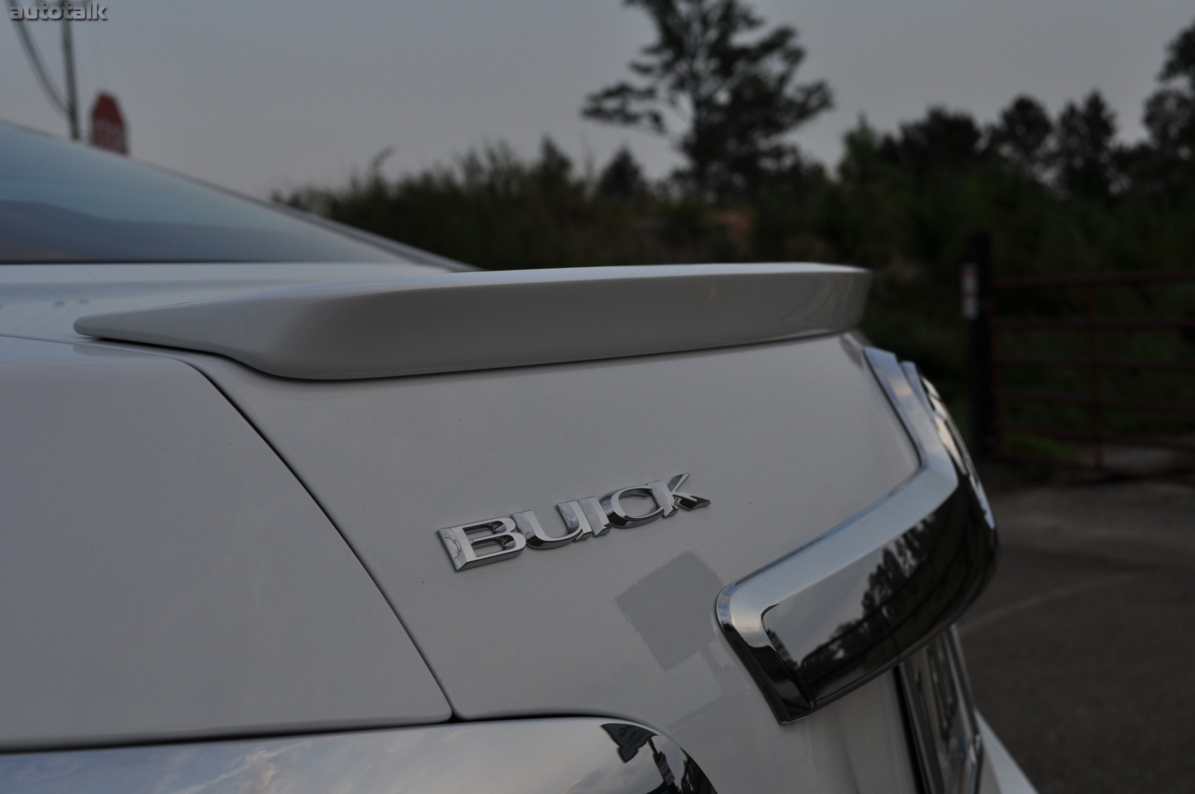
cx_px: 598
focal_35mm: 52
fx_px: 1741
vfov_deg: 25.7
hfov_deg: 37.9
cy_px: 397
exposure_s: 1/250
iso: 200
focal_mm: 35
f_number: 8
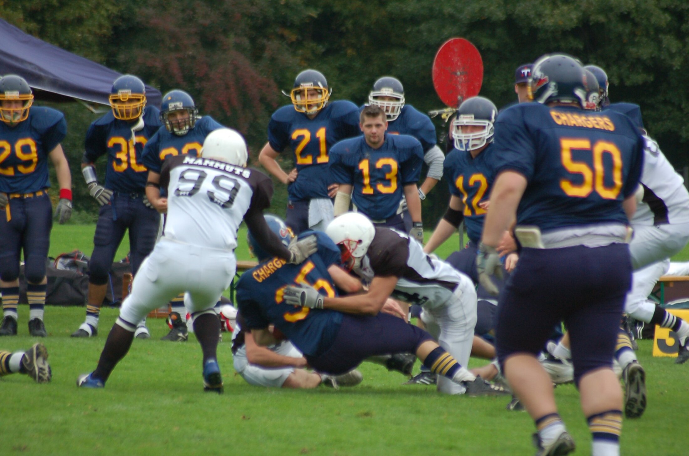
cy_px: 228
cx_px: 344
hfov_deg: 4.6
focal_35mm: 450
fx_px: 8596
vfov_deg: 3.0
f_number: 5.6
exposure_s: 1/500
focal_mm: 300
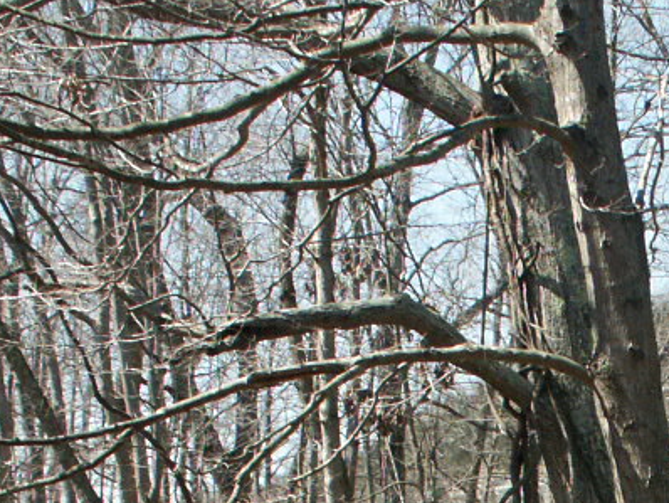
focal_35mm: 90
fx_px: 1740
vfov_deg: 15.3
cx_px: 745
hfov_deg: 20.7
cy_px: 733
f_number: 5.6
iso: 100
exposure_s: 1/250
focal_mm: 7.27
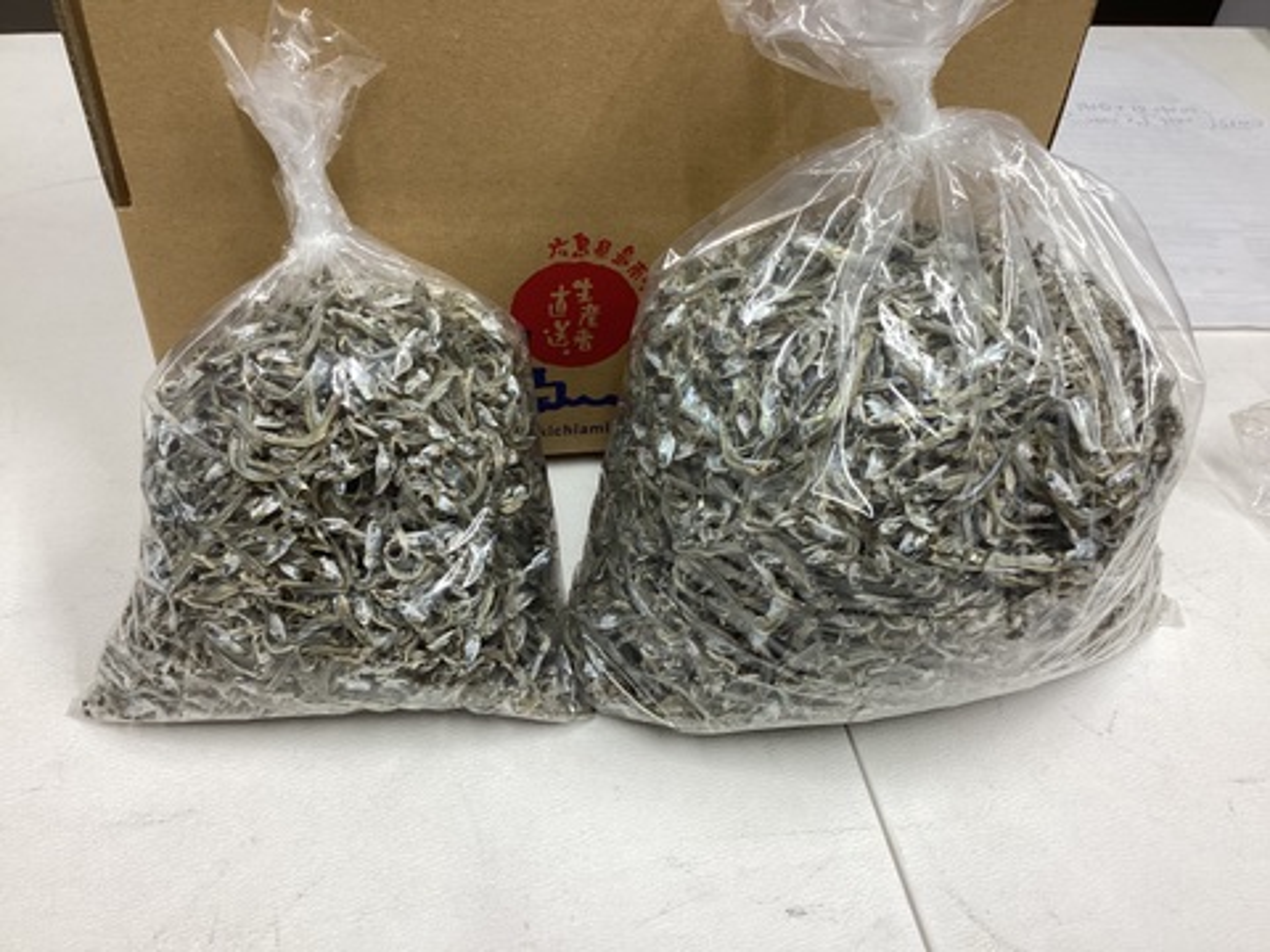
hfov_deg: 58.4
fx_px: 1137
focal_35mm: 31
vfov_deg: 45.4
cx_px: 635
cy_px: 476
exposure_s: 1/60
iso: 50
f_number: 2.4
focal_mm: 3.3
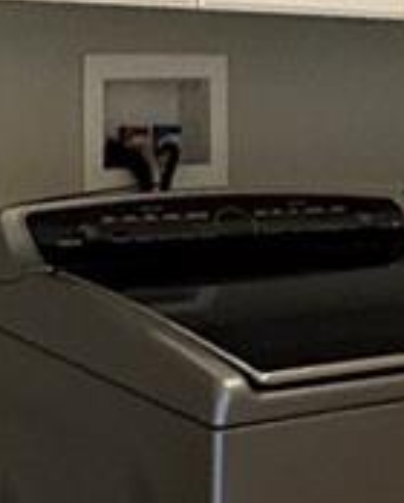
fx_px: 1400
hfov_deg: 15.8
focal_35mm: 94
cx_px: 488
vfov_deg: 20.3
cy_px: 179
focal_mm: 2.22
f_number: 2.2
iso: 640
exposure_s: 1/60
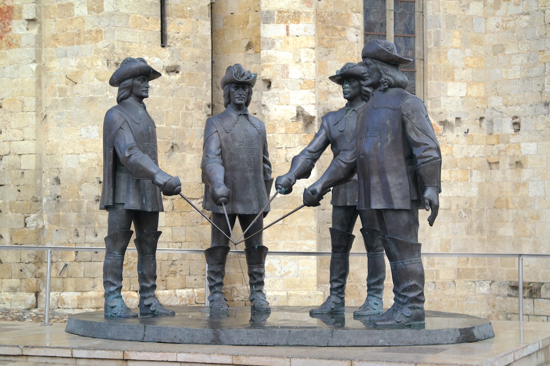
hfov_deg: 26.3
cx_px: 275
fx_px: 1176
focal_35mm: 77
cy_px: 183
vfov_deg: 17.7
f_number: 5.6
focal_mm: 50
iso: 200
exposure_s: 1/160
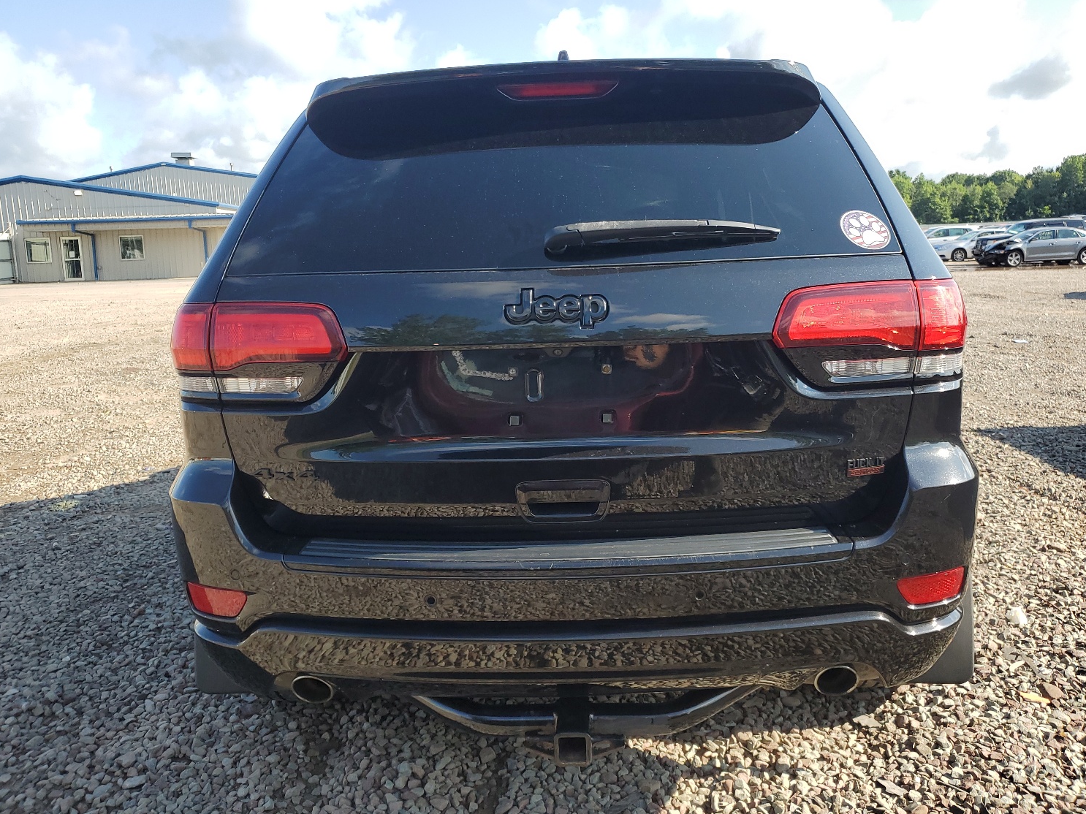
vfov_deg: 49.7
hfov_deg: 63.4
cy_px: 387
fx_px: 878
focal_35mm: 28
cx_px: 571
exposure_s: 1/1111
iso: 50
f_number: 1.5
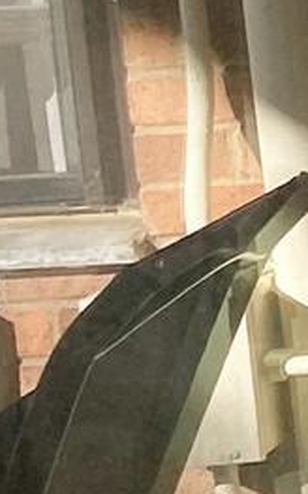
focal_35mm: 215
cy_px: 111
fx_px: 2892
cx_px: 1886
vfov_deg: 9.7
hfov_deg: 4.5
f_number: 1.8
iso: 32
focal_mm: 4.25
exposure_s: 1/1585
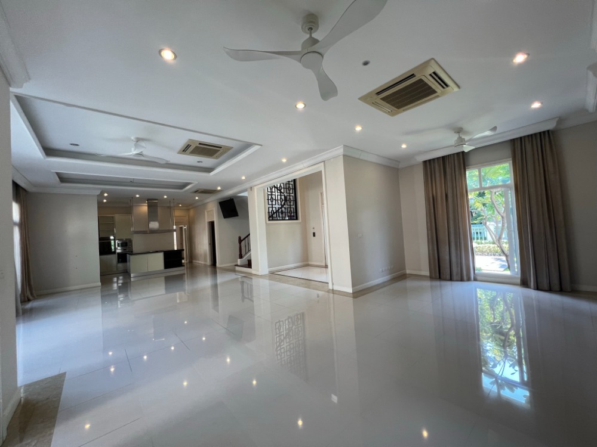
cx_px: 298
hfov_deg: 106.2
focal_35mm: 13
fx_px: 224
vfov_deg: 89.9
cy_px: 224
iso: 80
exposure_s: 1/100
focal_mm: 1.57
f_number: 1.8
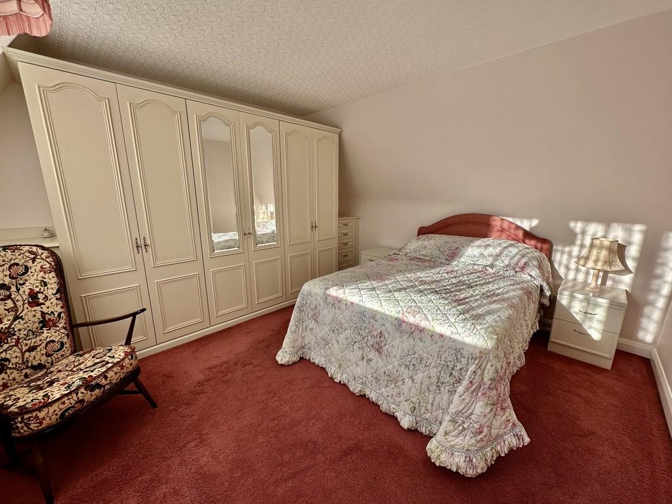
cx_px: 336
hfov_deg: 102.1
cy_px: 252
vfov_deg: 85.7
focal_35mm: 14
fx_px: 272
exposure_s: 1/394
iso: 40
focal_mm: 2.22
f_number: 2.2
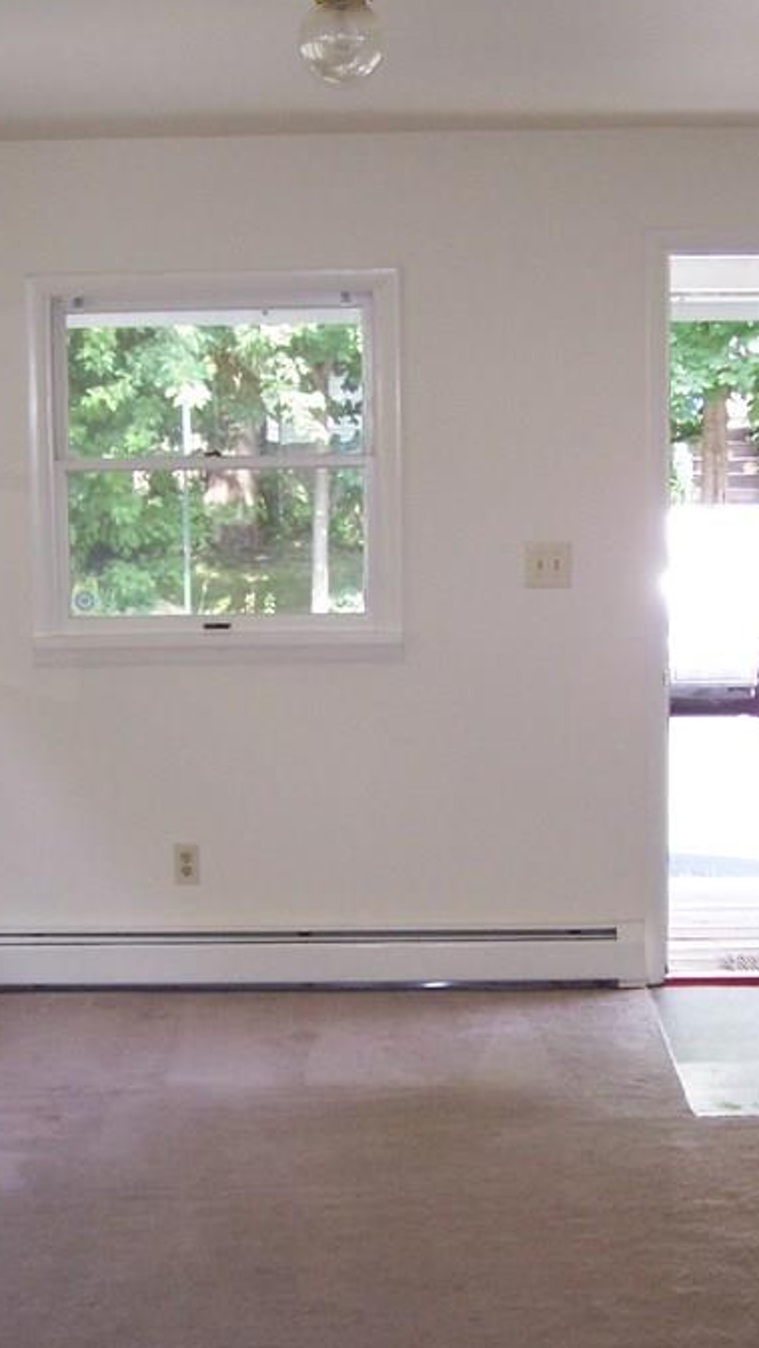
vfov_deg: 33.3
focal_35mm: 63
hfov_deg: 19.1
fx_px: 2252
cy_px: 749
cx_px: 356
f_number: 2.8
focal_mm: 6.3
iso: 140
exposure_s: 1/90
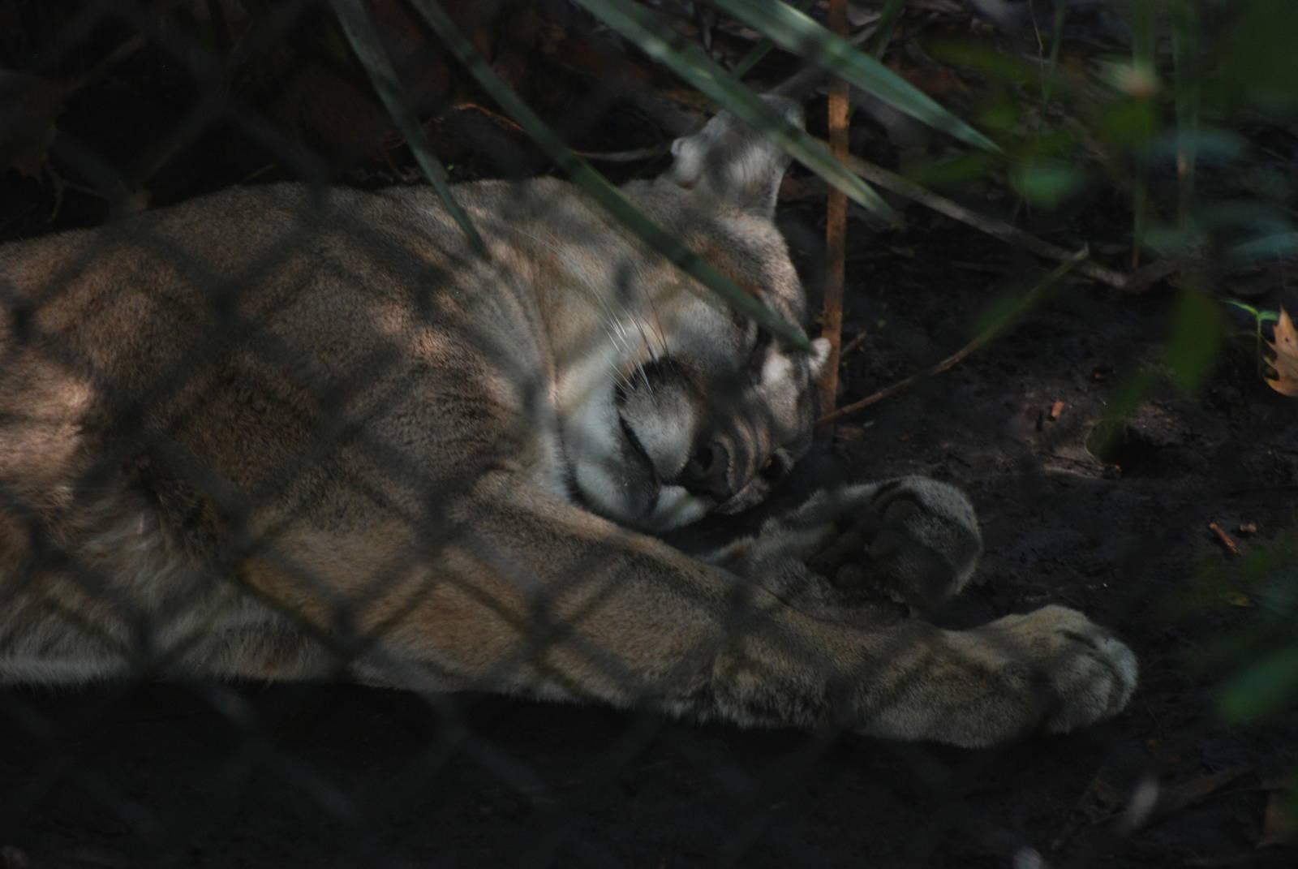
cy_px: 434
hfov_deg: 4.6
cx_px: 649
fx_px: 16244
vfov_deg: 3.1
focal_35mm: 450
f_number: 5.6
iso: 400
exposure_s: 1/60
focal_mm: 300
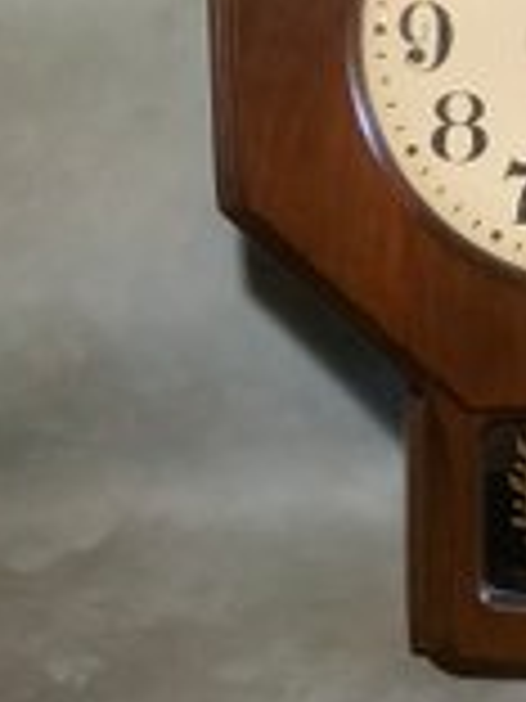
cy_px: 137
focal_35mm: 68
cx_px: 582
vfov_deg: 28.0
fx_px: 1378
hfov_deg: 20.6
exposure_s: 1/60
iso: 400
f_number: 2.4
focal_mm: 3.3
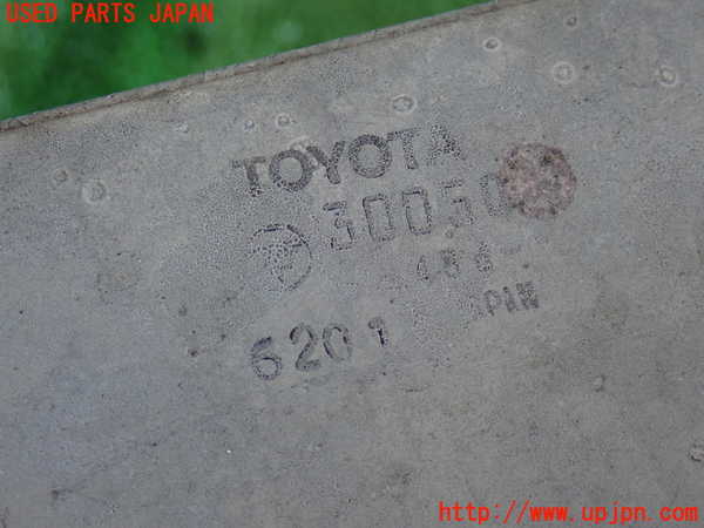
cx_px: 352
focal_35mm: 67
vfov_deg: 21.9
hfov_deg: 29.0
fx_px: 1363
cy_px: 264
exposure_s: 1/60
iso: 800
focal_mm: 11.88
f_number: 3.8
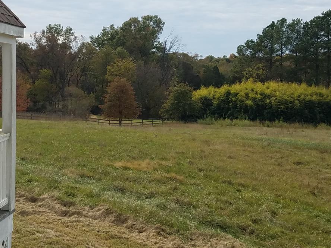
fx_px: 574
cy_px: 109
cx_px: 107
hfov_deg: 31.9
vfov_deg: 24.4
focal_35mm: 60
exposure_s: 1/2104
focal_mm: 4.2
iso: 50
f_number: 1.7
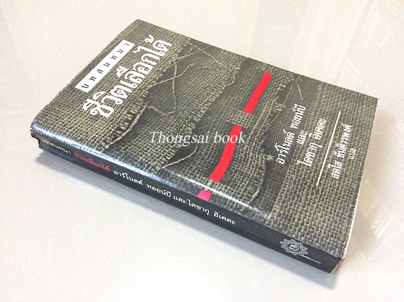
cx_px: 202
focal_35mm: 32
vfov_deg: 44.1
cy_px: 151
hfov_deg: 56.9
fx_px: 373
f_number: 2.4
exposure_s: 1/20
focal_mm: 3.3
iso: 320
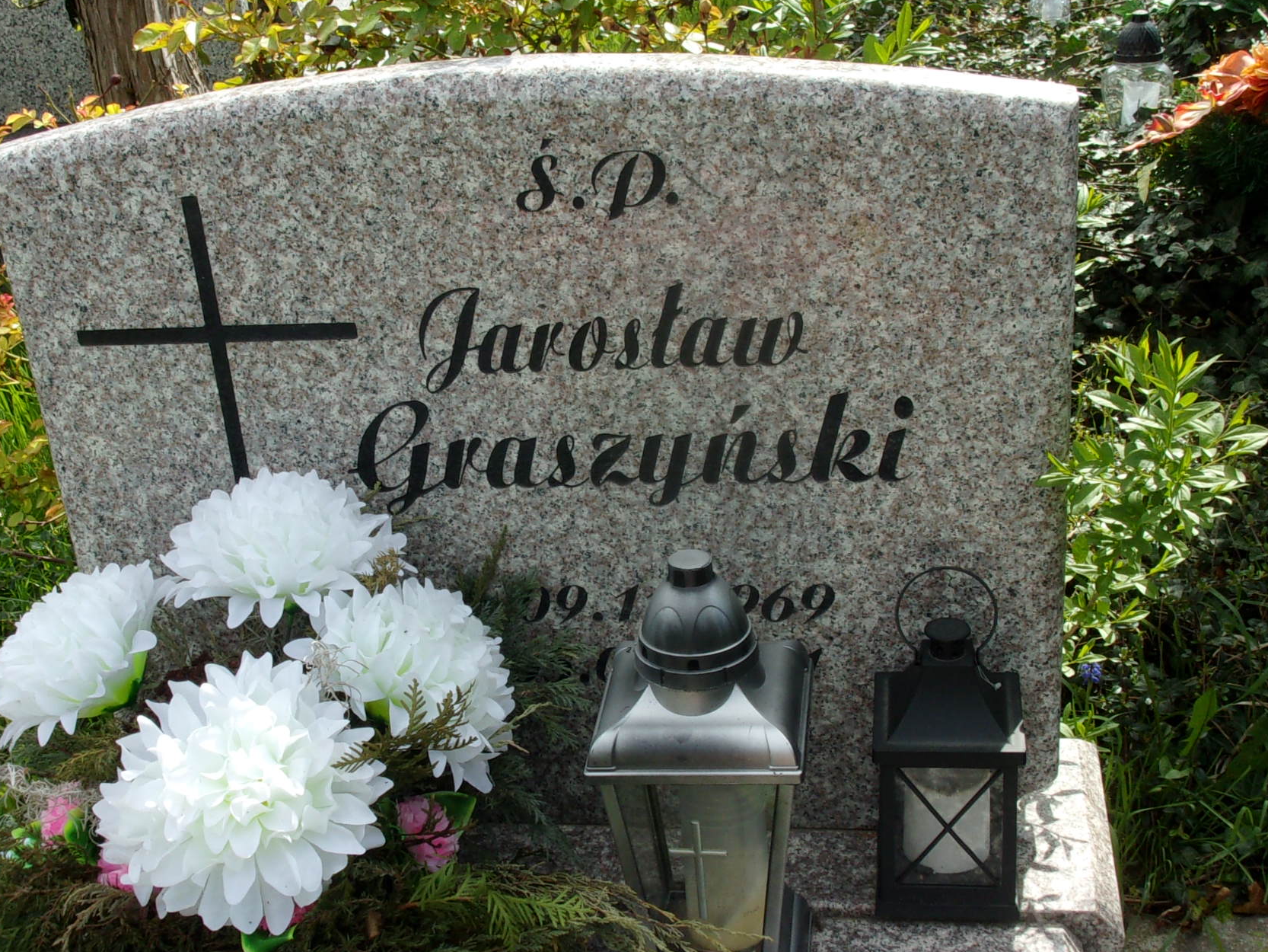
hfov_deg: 34.3
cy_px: 554
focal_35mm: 56
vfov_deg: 26.1
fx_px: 2052
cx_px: 552
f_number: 11.8
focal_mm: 6.4
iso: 80
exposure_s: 1/60
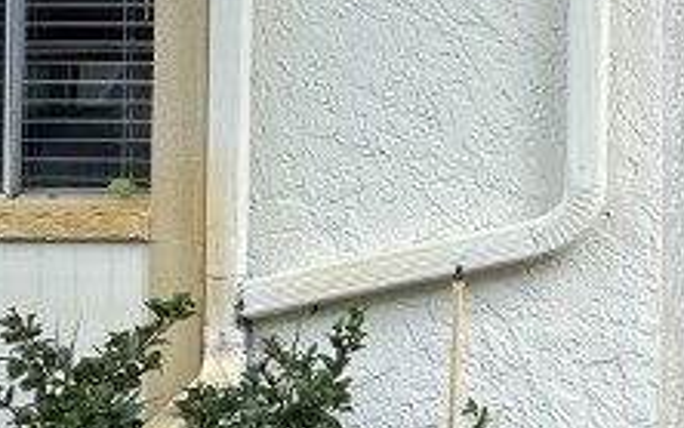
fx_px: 2369
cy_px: 0
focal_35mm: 127
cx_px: 816
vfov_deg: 10.2
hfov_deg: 15.8
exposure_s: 1/842
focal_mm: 4.2
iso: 32
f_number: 1.6
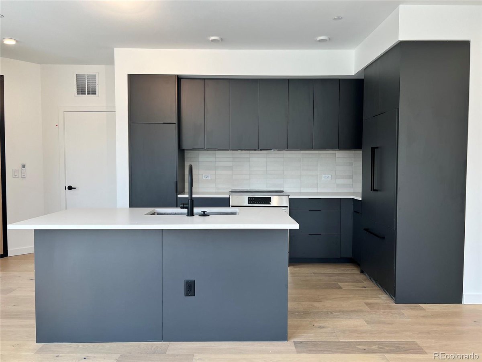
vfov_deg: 53.1
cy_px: 181
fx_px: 362
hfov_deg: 67.3
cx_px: 241
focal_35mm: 26
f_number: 1.5
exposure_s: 1/120
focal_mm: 5.7
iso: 40
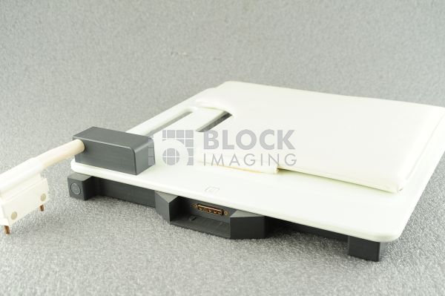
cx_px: 222
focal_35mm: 50
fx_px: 618
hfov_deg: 39.6
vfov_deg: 26.9
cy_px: 148
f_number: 8
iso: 1600
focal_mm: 50
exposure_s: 1/125
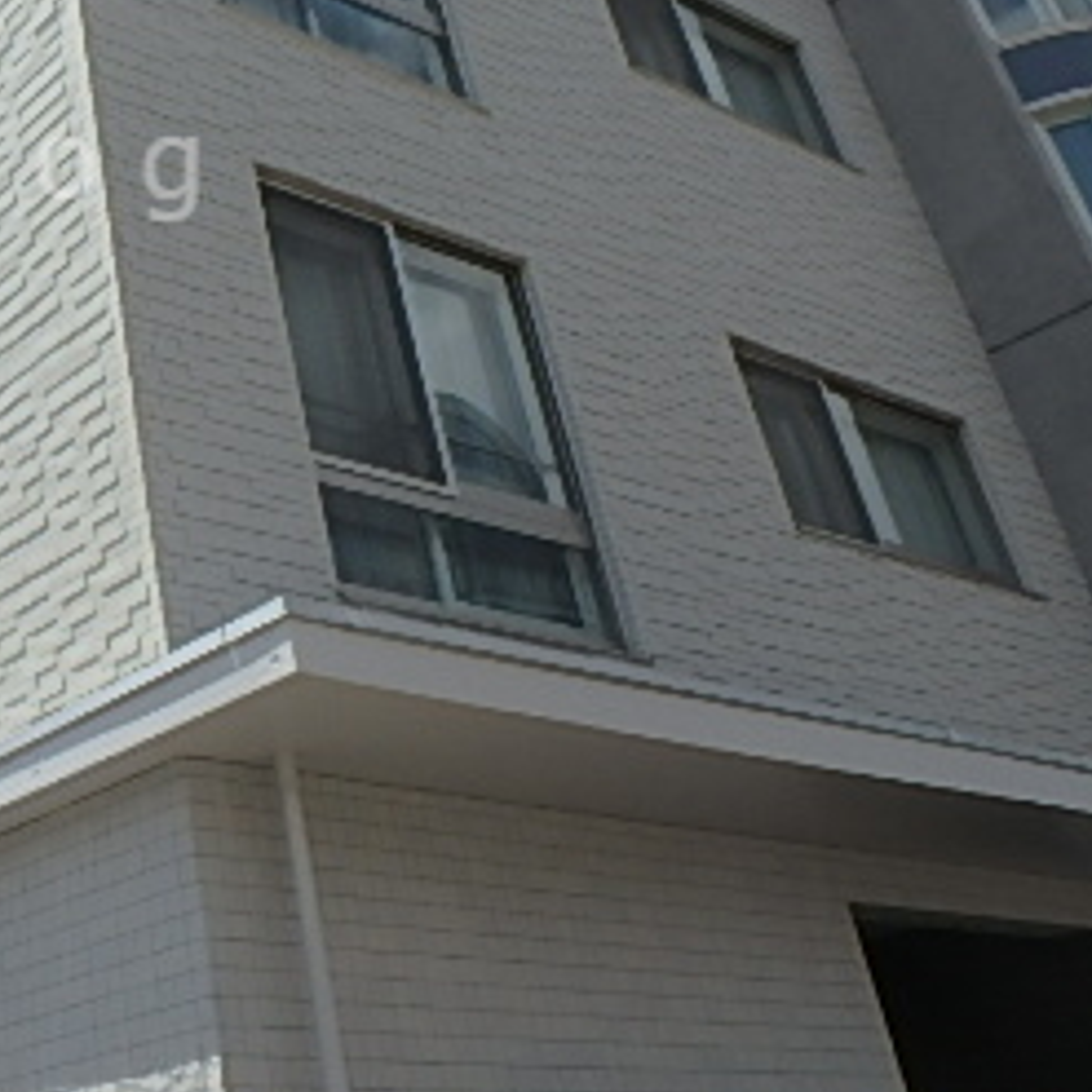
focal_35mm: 48
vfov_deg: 33.9
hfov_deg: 31.7
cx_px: -80
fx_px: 1713
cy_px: 168
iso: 125
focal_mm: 3.7
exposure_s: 1/800
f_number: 6
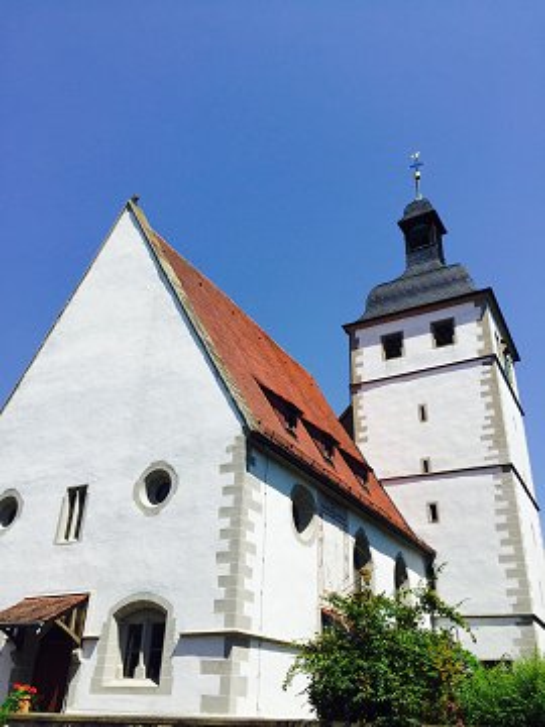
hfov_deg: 48.2
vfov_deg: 61.7
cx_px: 272
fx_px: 609
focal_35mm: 29
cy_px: 364
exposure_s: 1/2198
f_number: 2.2
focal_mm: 4.15
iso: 32
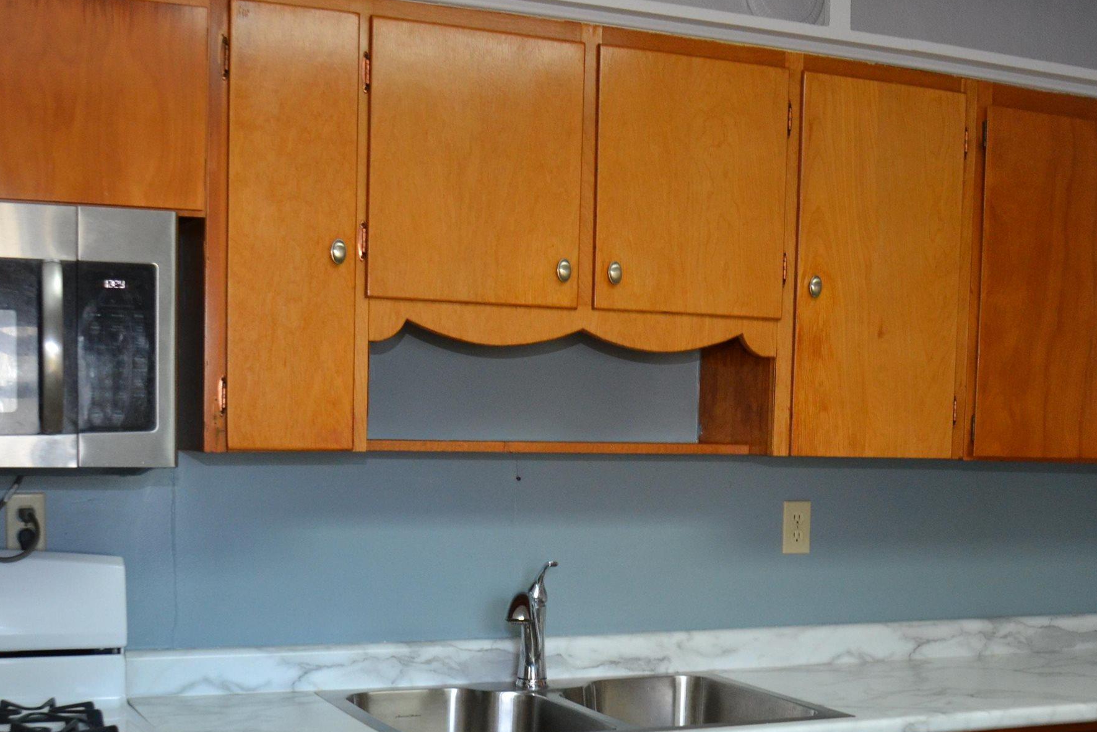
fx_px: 1585
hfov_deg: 38.2
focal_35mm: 52
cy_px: 627
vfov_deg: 25.4
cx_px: 591
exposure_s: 1/60
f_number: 3.5
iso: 900
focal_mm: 20
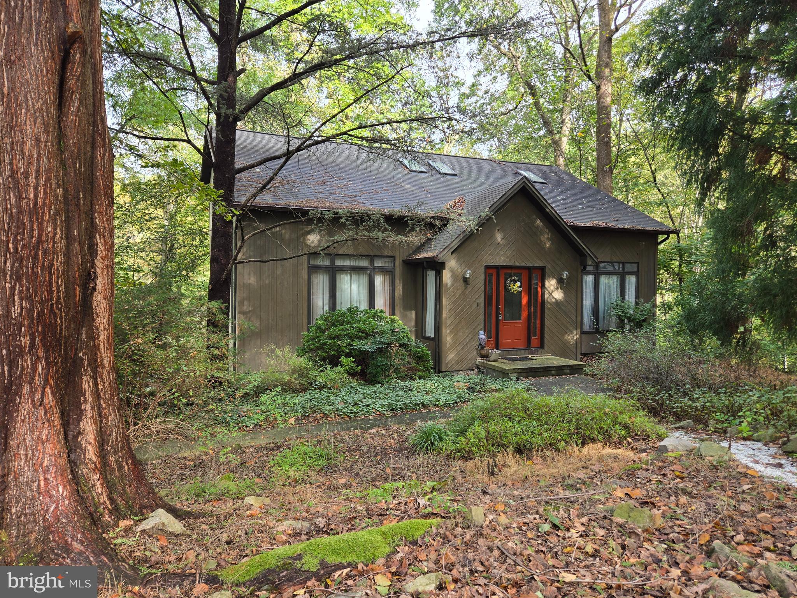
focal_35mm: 23
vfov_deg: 58.9
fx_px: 530
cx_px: 398
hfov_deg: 73.9
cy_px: 299
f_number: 1.8
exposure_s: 1/180
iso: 32
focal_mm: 5.4
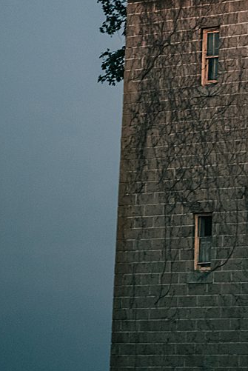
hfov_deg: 4.7
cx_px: 235
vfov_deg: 6.9
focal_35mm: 295
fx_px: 3042
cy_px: -18
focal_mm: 105
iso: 1600
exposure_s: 1/30
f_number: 1.4
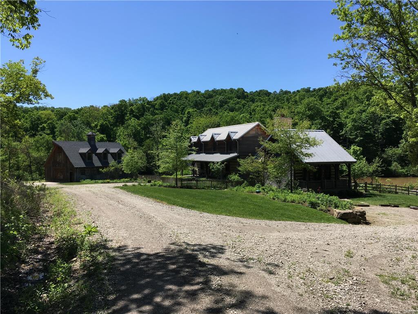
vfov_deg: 48.2
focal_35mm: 29
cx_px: 209
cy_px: 157
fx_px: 350
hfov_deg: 61.7
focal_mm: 4.15
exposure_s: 1/1374
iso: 25
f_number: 2.2
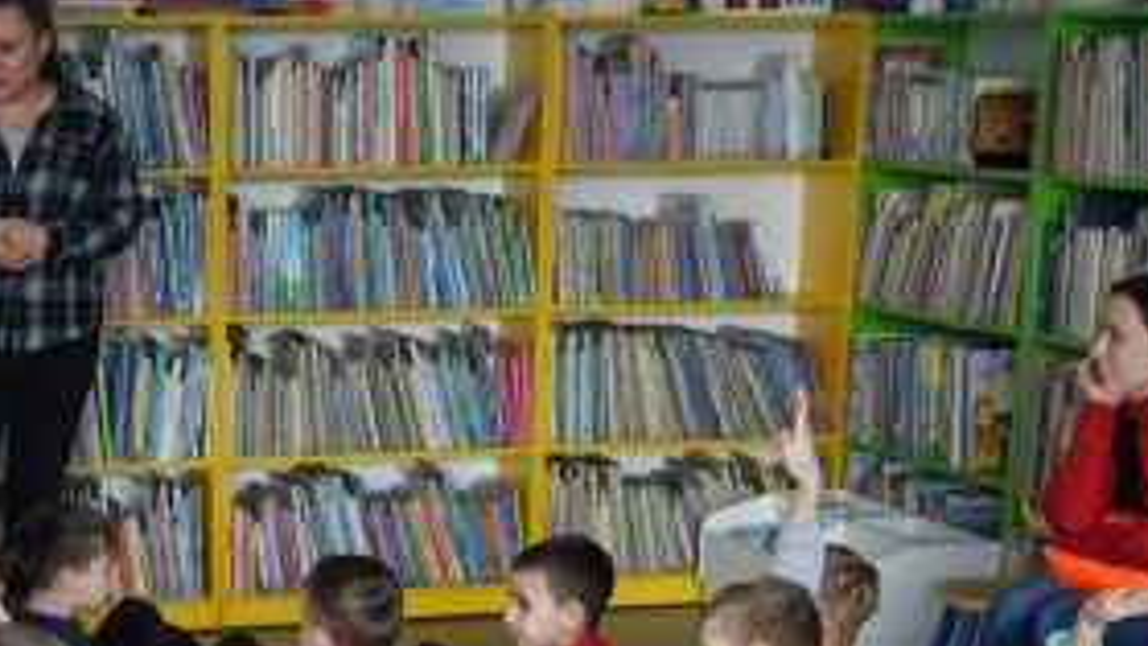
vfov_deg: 13.9
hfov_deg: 24.7
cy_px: 809
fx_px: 2557
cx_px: 156
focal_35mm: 84
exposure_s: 1/40
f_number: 2.8
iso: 125
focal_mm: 12.83
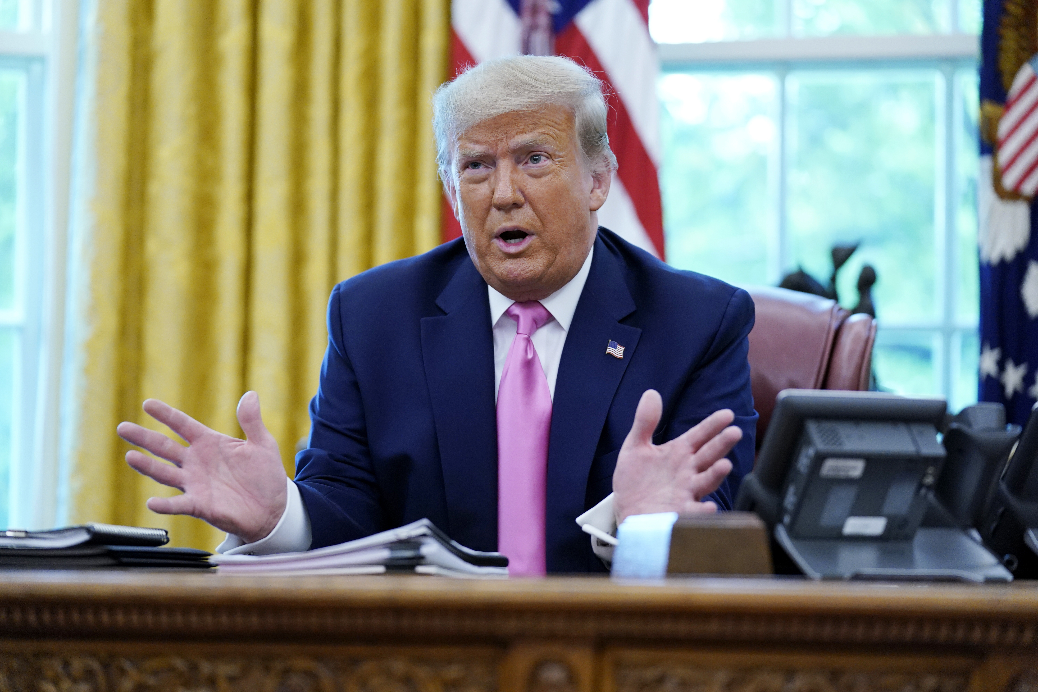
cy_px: 346
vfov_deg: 12.2
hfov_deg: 18.3
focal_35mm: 112
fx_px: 3229
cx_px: 519
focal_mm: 112
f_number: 2.8
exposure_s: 1/250
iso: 3200
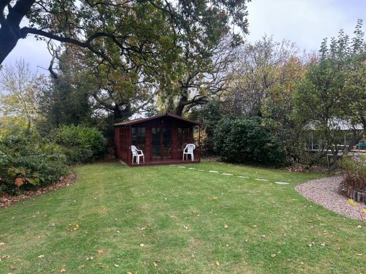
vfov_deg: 53.0
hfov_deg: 67.3
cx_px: 183
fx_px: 275
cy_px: 137
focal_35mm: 26
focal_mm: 5.7
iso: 40
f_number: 1.5
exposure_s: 1/225
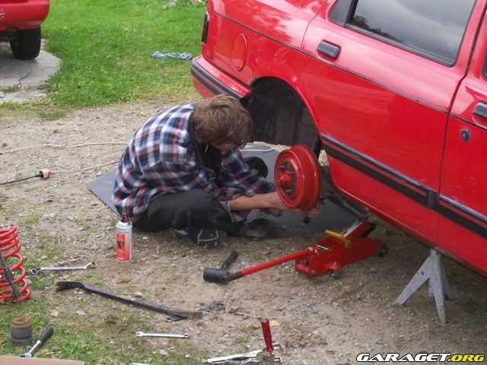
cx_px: 244
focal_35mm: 70
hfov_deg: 27.8
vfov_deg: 21.0
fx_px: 985
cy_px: 182
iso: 200
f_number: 3.8
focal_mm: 11.6
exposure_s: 1/97.2
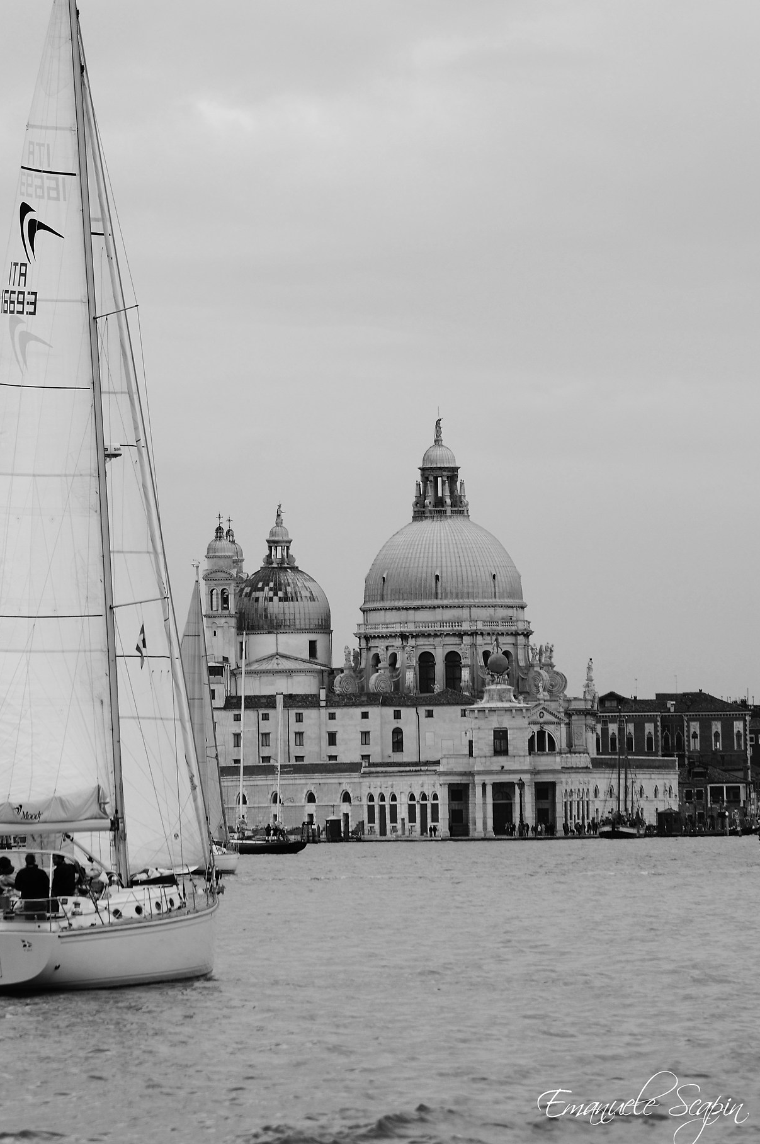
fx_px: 7861
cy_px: 428
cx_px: 268
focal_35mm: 248
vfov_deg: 8.3
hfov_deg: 5.5
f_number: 7.1
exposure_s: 1/400
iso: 200
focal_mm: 125
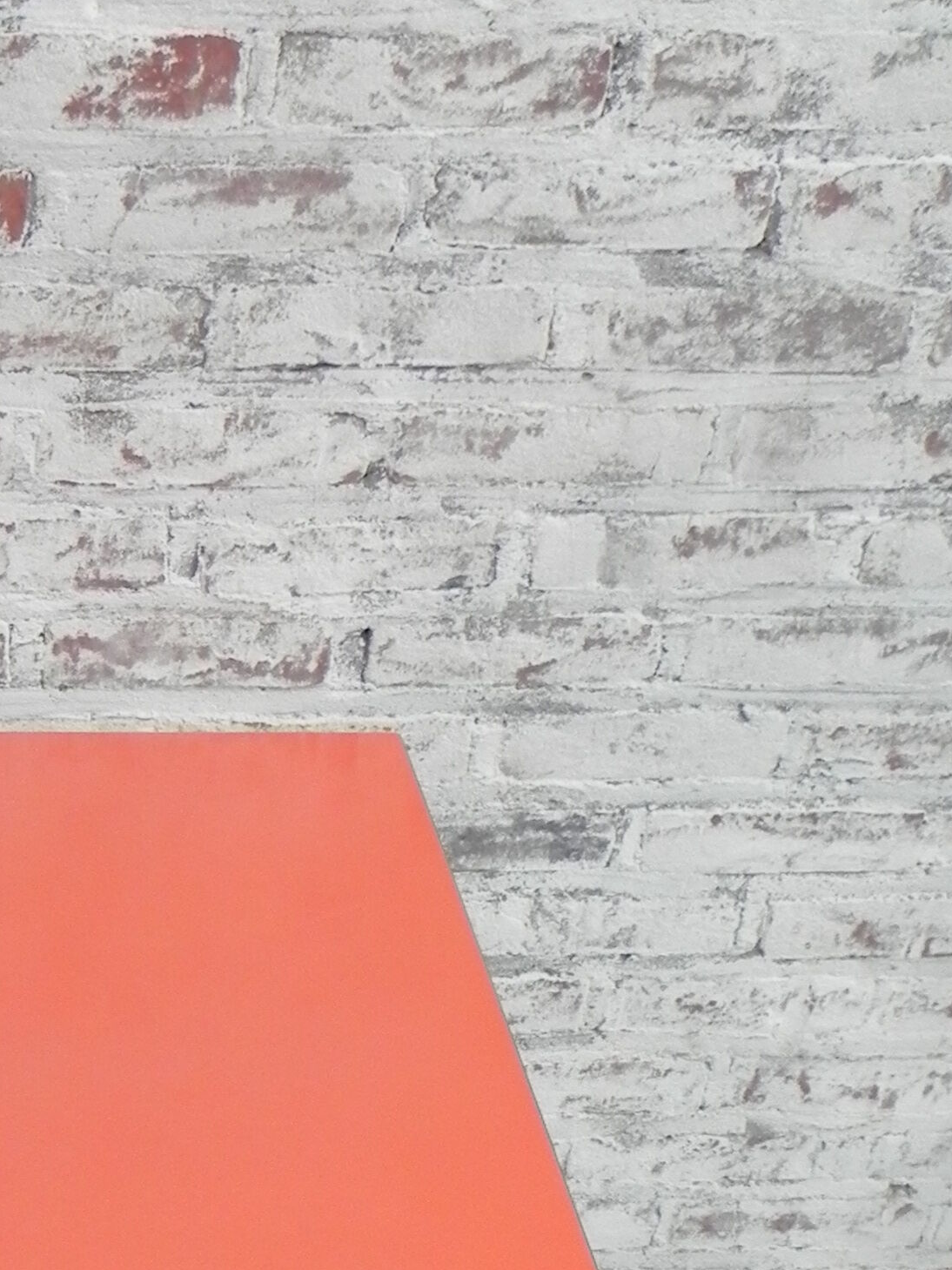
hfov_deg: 21.2
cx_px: -161
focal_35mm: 65
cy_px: 1454
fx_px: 2384
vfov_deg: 27.0
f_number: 2.8
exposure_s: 1/30
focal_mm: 4.6
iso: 173
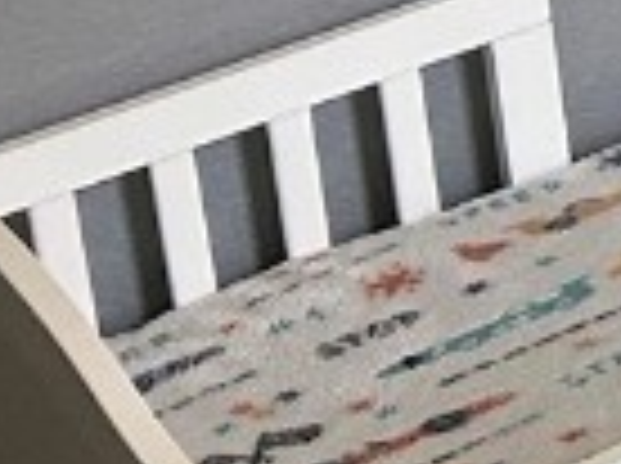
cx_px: 2236
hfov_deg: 7.9
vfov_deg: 7.1
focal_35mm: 193
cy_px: -770
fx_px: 3456
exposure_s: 1/60
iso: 160
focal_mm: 5.7
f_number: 1.5
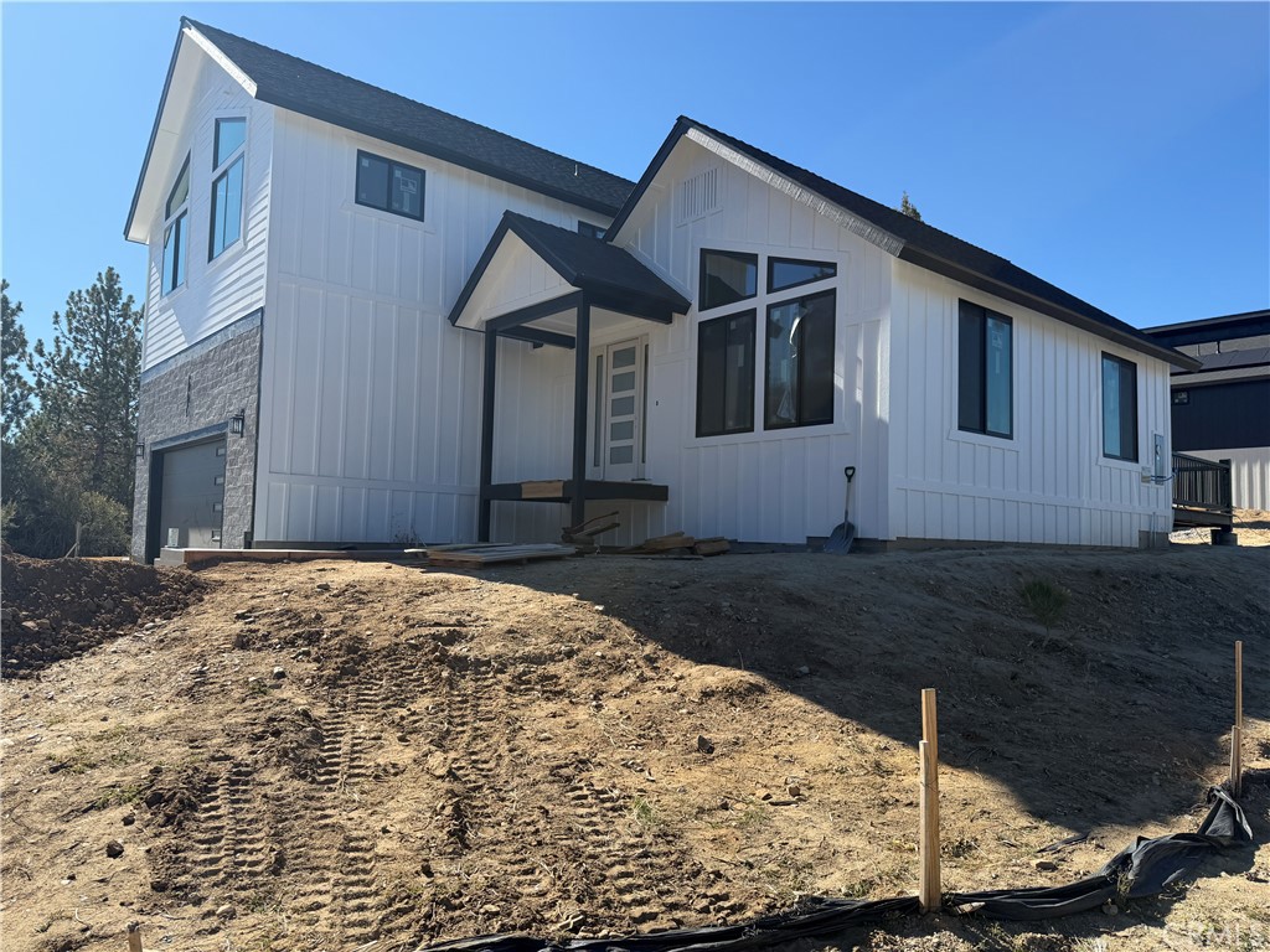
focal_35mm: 24
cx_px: 635
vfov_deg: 56.8
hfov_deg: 71.6
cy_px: 476
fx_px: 881
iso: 80
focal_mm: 6.76
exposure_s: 1/3425
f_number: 1.78
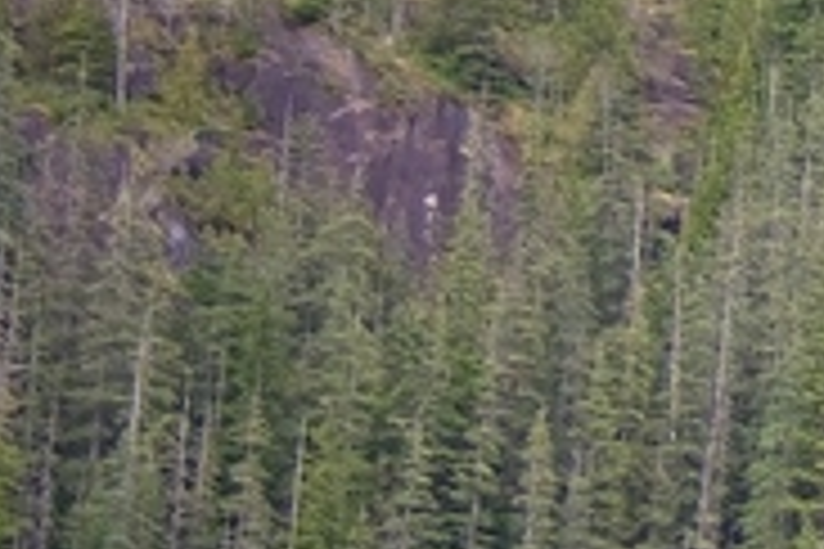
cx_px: 2787
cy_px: 248
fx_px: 7026
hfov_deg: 6.0
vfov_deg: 4.5
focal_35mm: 307
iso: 125
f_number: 4
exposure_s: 1/100
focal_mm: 44
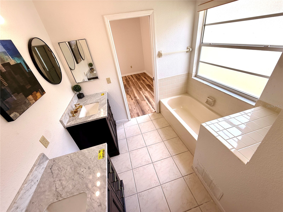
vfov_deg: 85.7
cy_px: 106
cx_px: 142
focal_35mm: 14
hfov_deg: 102.1
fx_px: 114
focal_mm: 2.22
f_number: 2.2
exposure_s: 1/143
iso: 50
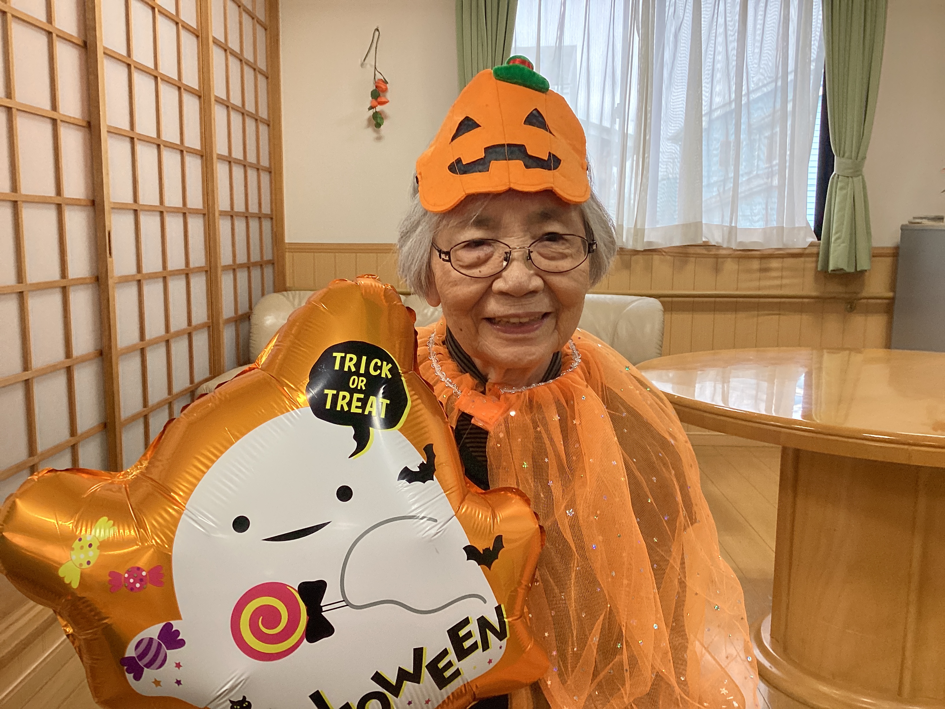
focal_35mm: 31
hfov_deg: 58.4
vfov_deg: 45.4
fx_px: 846
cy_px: 354
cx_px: 472
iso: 64
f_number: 2.4
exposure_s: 1/120
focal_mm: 3.3
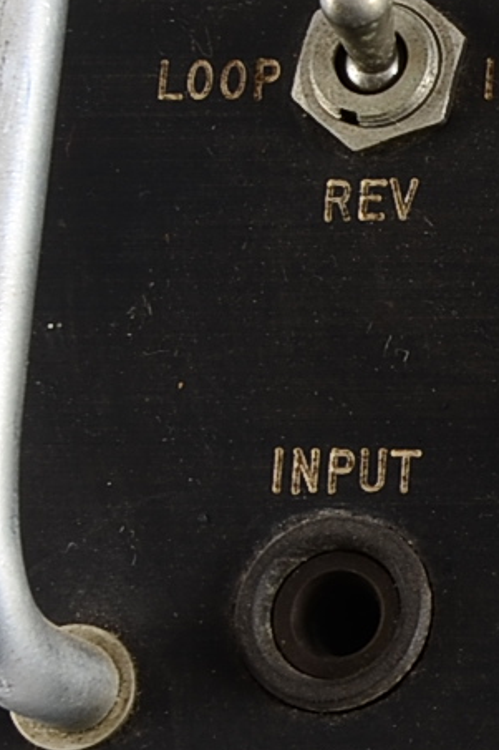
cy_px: 188
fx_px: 4078
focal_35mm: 196
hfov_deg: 6.4
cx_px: 1528
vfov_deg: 10.5
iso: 100
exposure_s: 1/125
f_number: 10
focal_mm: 24
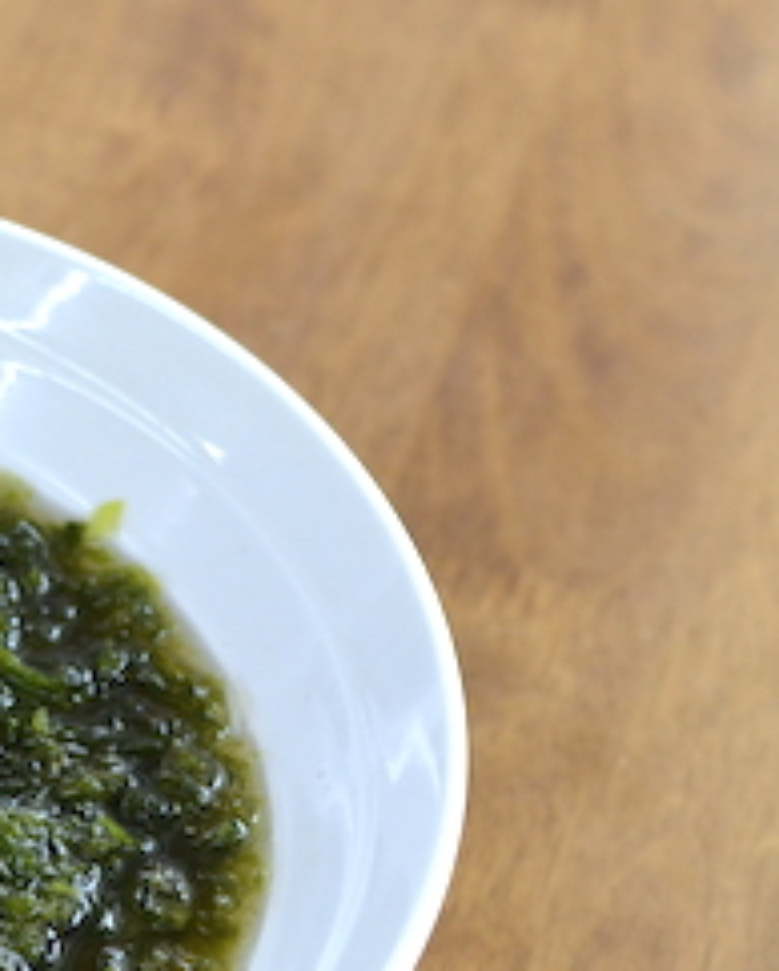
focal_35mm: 209
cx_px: -249
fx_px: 6016
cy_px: 933
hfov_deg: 7.3
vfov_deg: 9.2
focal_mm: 50
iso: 800
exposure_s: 1/320
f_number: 3.5
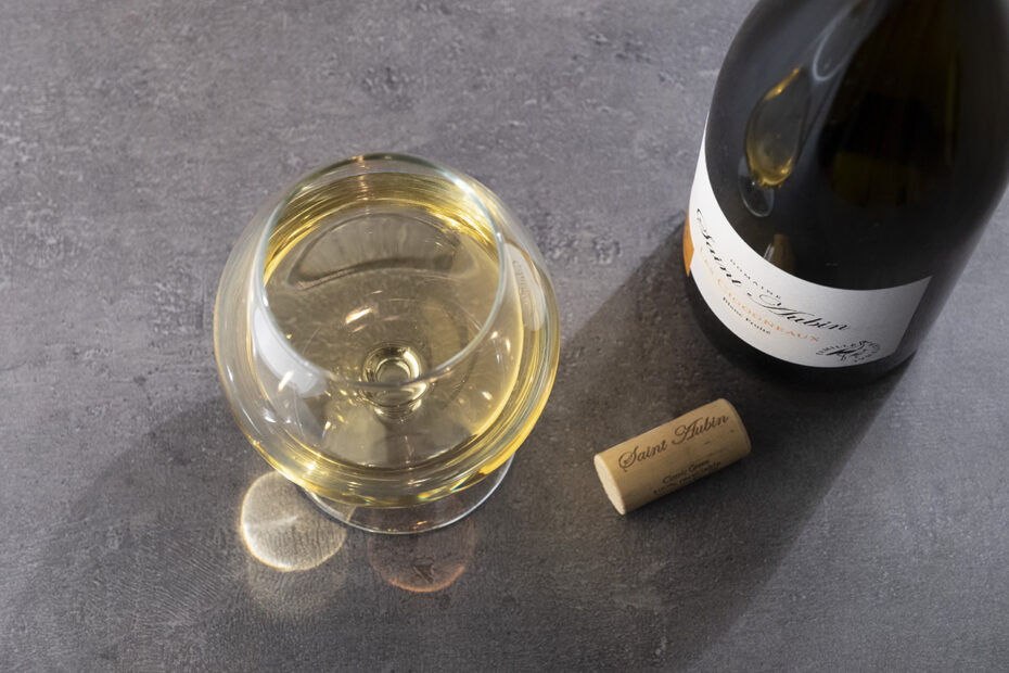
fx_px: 2326
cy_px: 336
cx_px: 504
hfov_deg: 24.5
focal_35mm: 83
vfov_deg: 16.5
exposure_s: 1/80
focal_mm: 55
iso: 1600
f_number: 5.6
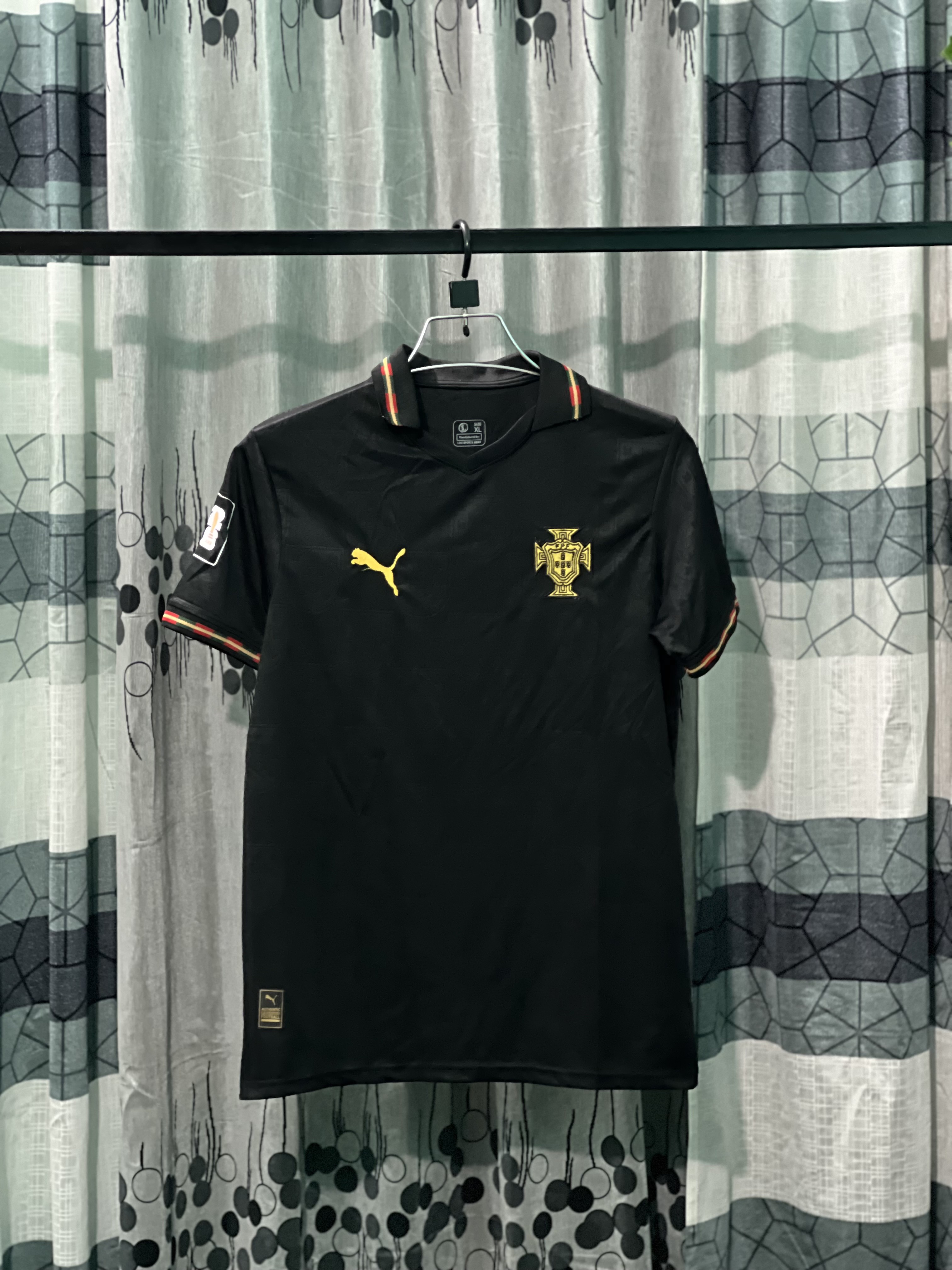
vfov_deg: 25.3
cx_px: 476
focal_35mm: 77
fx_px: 2824
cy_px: 635
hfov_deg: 19.1
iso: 1250
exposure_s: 1/15
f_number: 2.8
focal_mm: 9
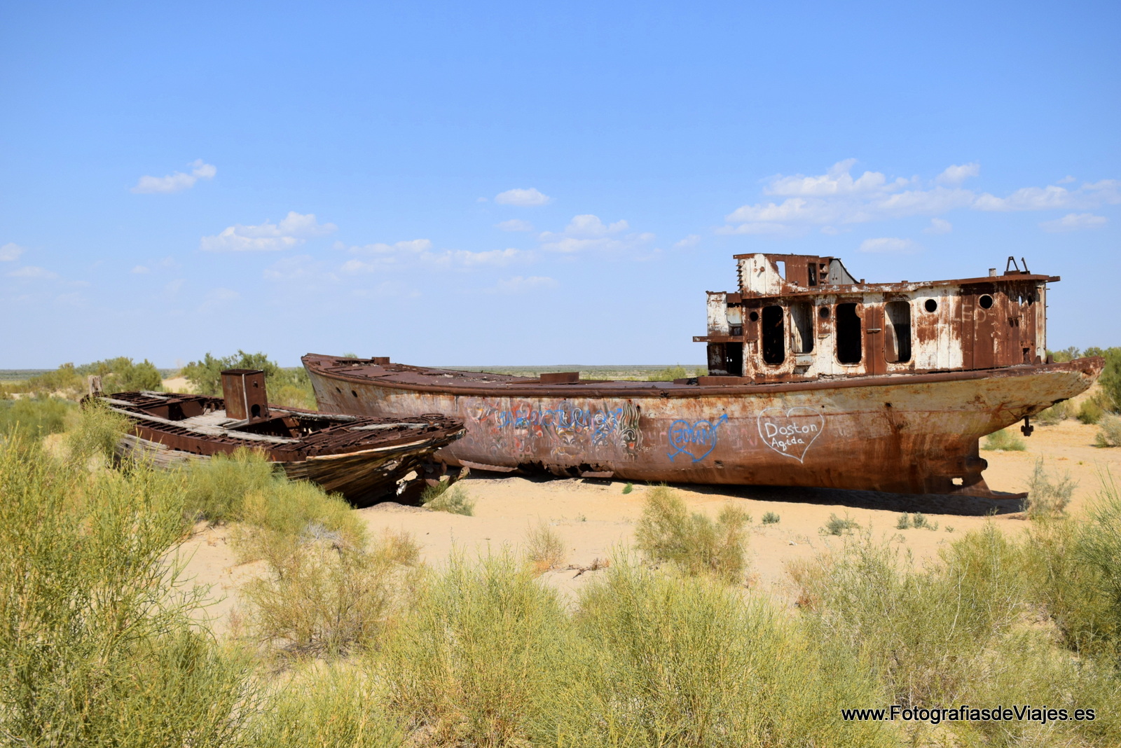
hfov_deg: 47.9
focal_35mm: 40
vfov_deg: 33.0
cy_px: 374
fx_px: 1262
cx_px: 560
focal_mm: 27
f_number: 7.1
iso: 400
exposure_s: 1/2000
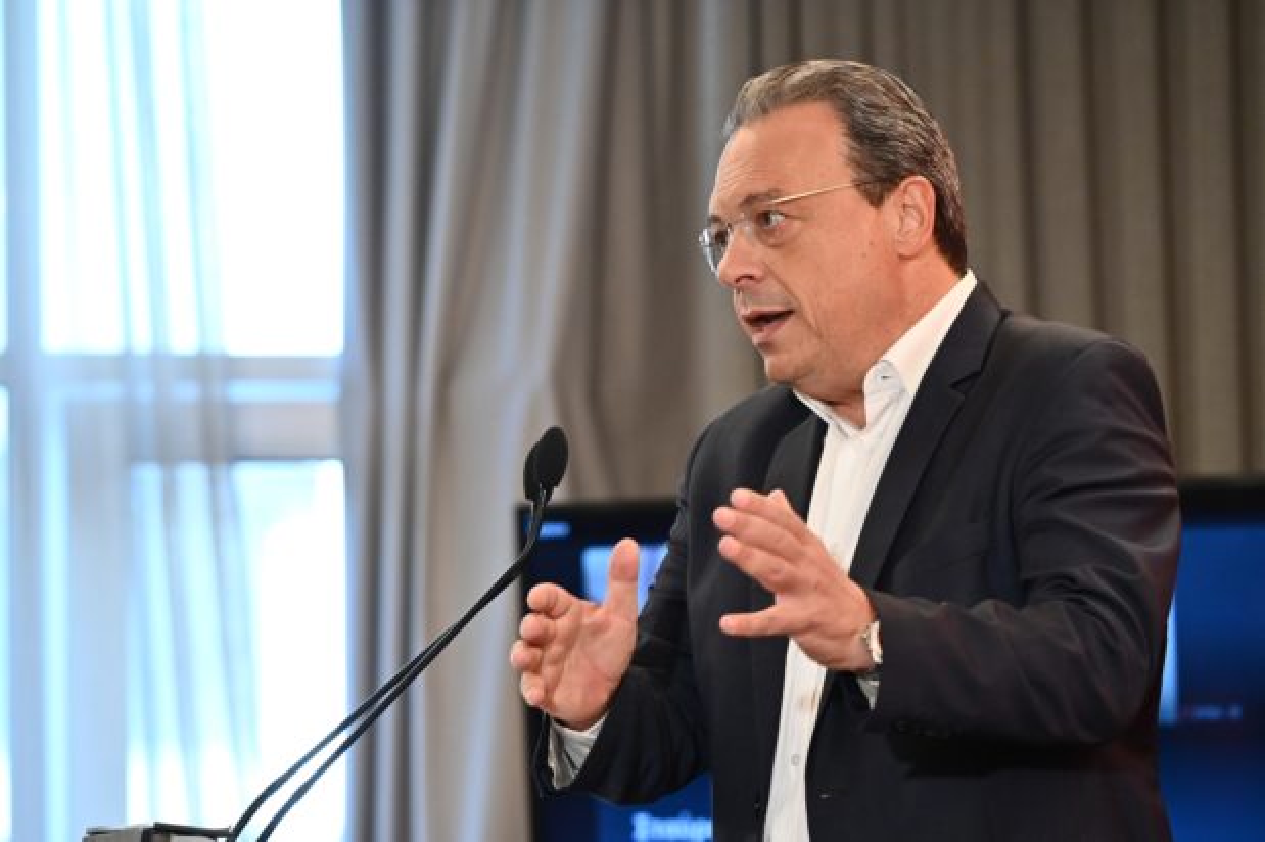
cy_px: 421
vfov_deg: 5.7
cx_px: 632
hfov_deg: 8.6
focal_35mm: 240
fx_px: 8428
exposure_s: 1/250
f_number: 5.6
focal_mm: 240
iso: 5000
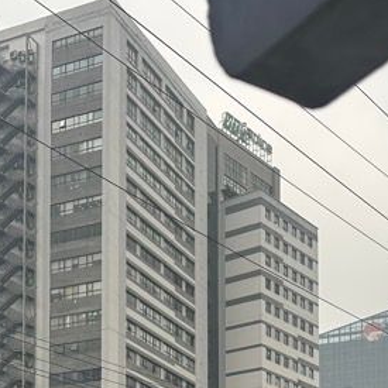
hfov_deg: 21.9
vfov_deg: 20.0
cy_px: 512
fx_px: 1002
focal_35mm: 79
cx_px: 150
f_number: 1.78
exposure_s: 1/3717
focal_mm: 6.86
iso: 80
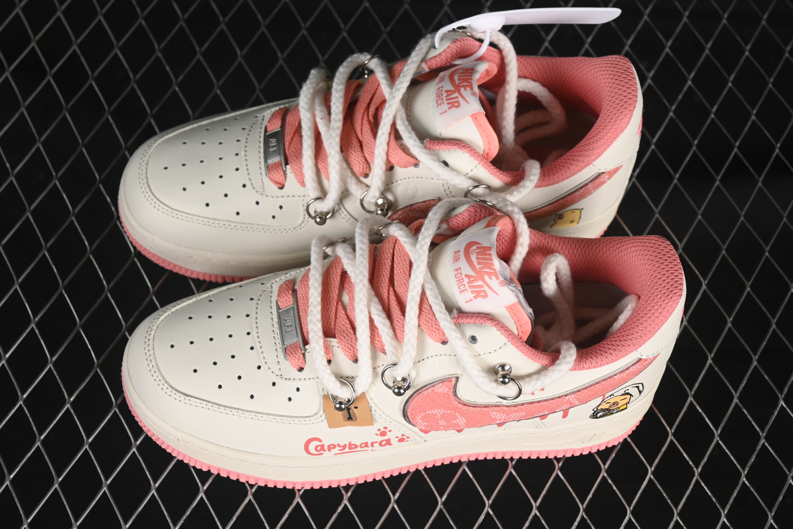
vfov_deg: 18.2
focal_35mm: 75
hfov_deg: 27.0
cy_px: 264
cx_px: 396
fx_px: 1652
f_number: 7.1
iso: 160
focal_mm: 50
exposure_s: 1/80
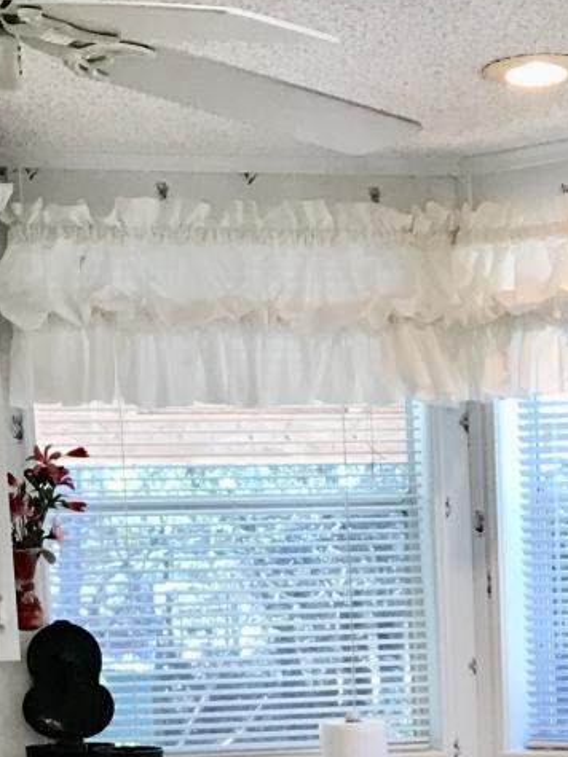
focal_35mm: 118
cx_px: 622
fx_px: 2583
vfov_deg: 15.7
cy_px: 1037
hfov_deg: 12.3
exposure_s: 1/30
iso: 25
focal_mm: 3.99
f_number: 1.8
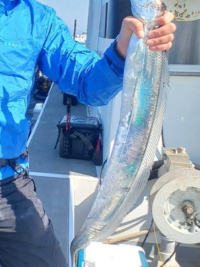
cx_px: -3
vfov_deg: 33.1
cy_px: 106
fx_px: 447
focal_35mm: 58
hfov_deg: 24.1
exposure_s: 1/481
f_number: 1.9
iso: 32
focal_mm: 3.58
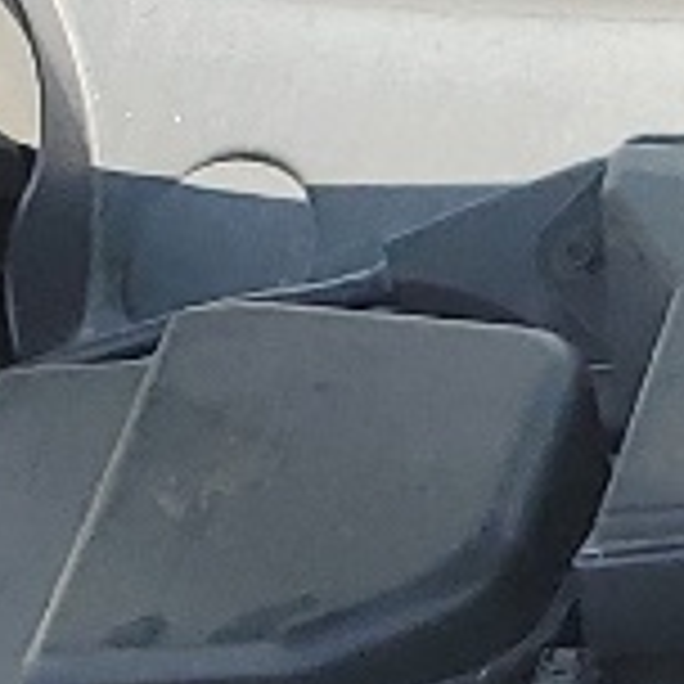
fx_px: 5410
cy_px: 2624
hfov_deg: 6.5
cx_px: 2174
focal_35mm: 242
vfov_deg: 6.1
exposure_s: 1/909
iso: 50
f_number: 1.5
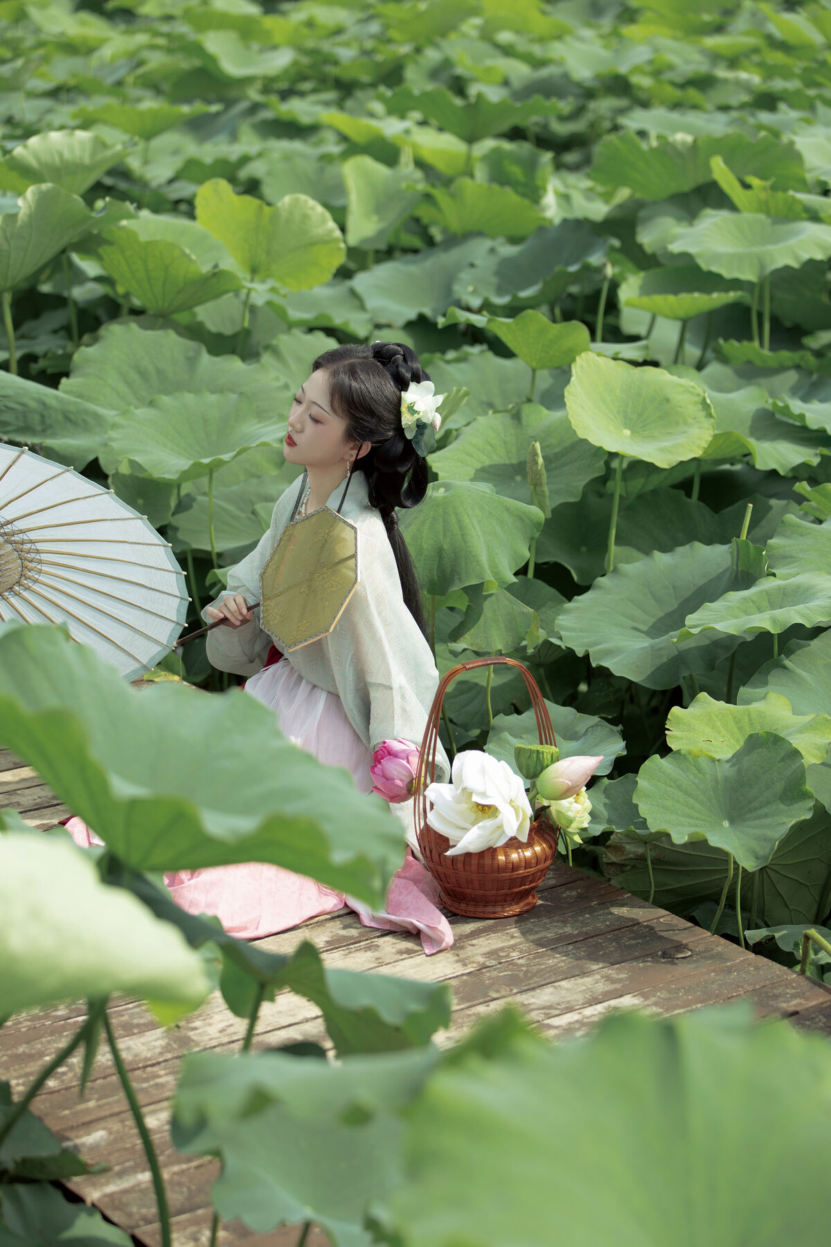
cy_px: 624
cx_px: 416
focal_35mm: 85
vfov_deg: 23.9
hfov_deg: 16.1
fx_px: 2943
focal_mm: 85
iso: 100
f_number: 2.8
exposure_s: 1/1250
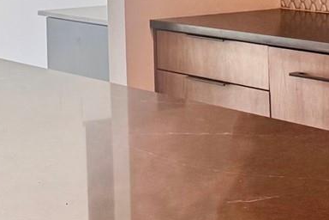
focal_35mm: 133
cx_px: 99
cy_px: -34
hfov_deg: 15.4
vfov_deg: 10.2
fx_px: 1215
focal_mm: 6.76
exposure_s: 1/131
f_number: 1.78
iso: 50
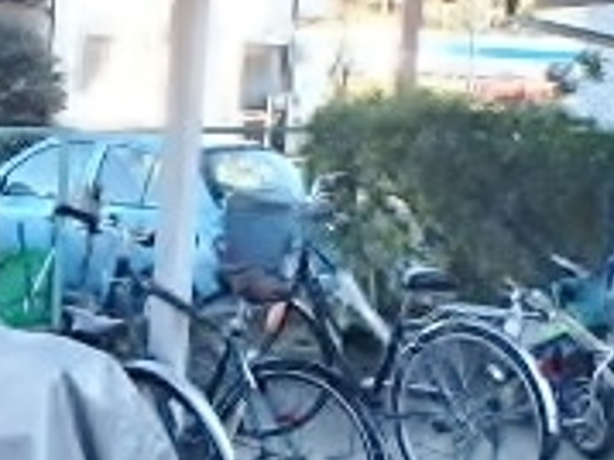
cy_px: 168
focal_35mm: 75
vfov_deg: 19.6
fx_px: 1329
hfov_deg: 24.9
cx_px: 14
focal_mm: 3.7
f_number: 3.5
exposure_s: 1/250
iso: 400
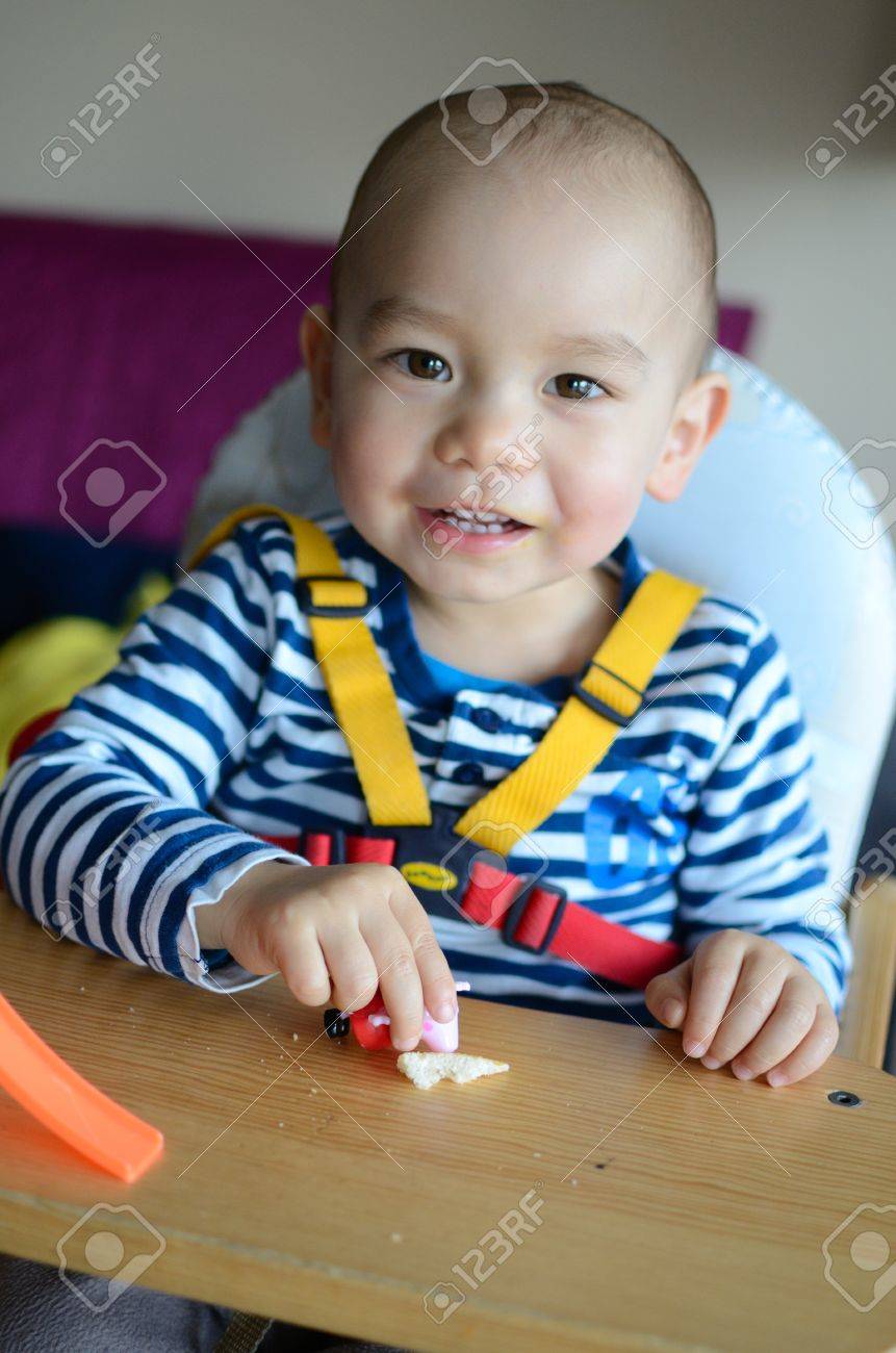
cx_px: 448
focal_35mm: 52
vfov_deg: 37.9
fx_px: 1969
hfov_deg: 25.6
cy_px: 676
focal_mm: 35
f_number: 2
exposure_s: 1/160
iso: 400
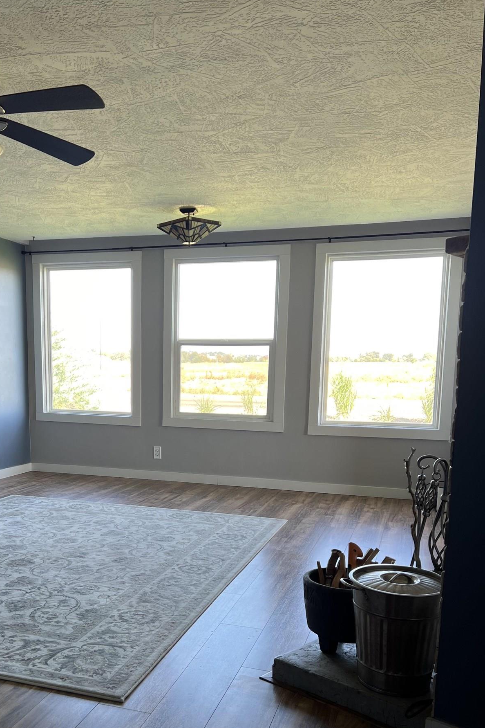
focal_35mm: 35
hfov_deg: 37.4
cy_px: 459
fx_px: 707
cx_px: 158
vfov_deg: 53.8
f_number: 1.5
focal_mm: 5.7
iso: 40
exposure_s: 1/121
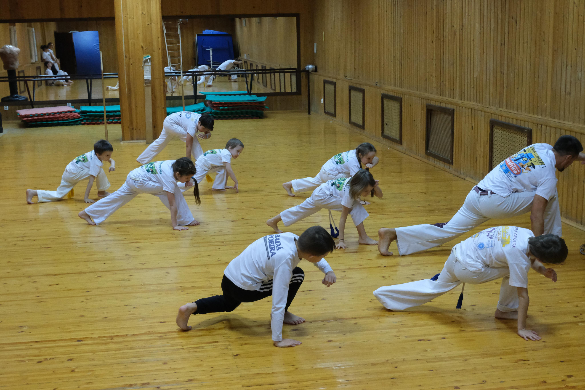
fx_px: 829
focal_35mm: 51
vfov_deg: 26.5
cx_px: 292
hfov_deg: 38.9
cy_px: 195
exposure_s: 1/210
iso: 6400
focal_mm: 34.3
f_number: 5
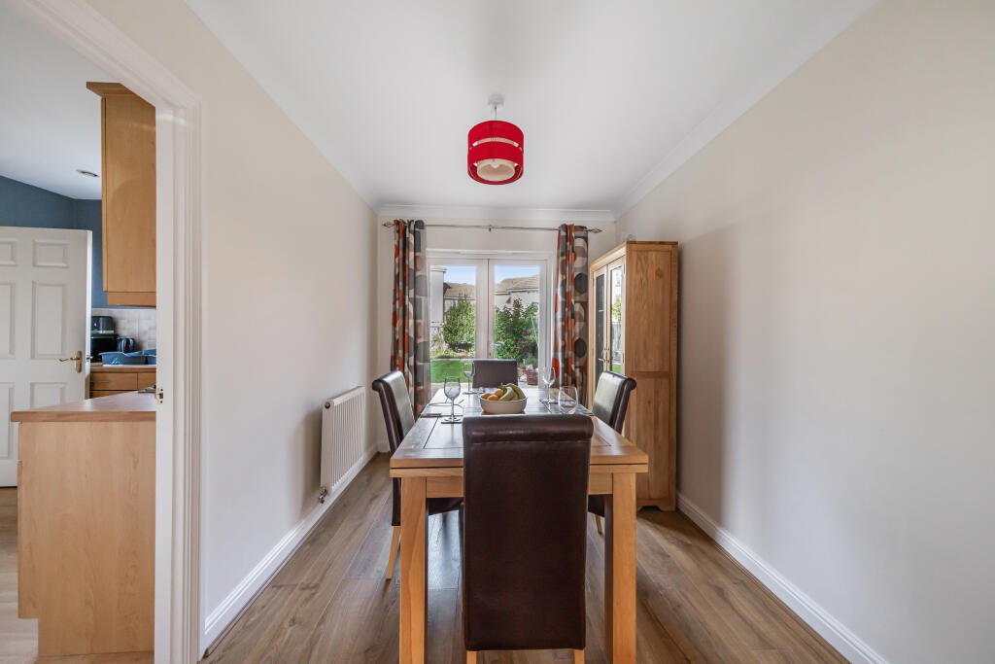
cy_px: 332
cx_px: 498
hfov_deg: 112.6
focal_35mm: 12
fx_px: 332
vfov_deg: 90.0
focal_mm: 8
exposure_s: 1/40
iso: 320
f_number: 8
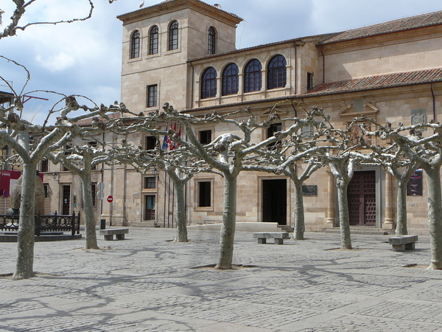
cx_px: 221
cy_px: 166
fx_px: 600
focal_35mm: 47
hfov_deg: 40.4
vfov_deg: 30.9
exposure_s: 1/640
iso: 80
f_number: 5.6
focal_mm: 7
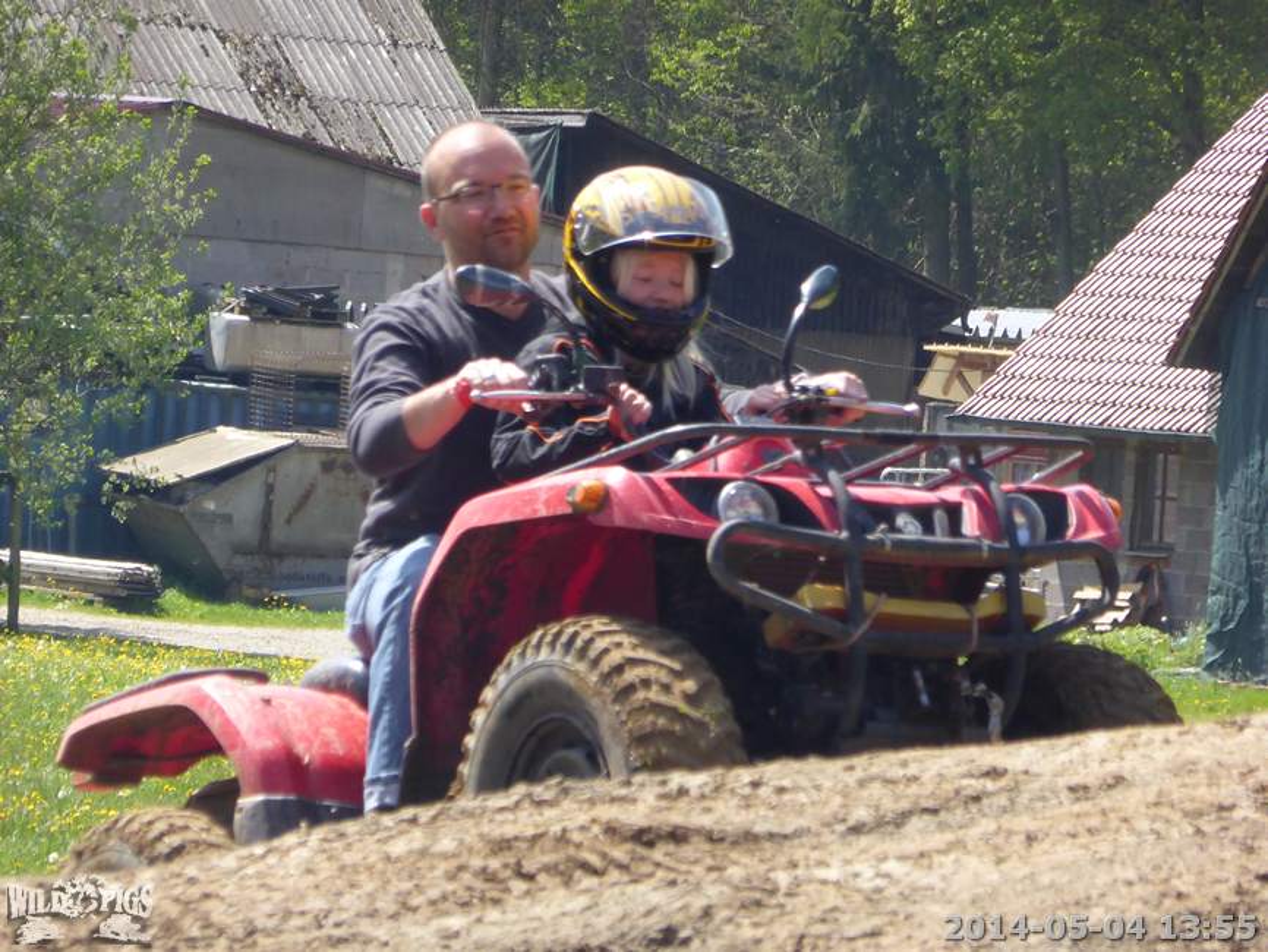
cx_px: 634
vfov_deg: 3.5
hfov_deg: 4.7
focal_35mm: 425
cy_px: 476
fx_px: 15572
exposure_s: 1/400
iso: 250
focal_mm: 68.9
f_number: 5.9
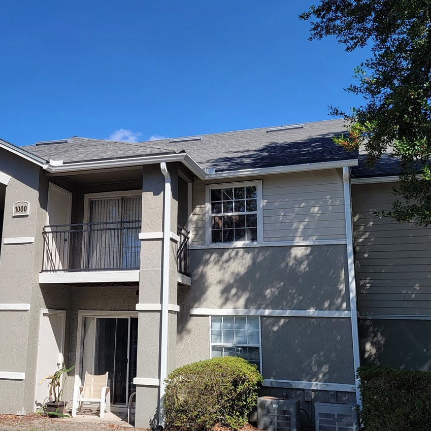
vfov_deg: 41.8
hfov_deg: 41.1
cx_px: 127
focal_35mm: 40
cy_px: 206
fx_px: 563
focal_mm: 6.7
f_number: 1.8
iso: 16
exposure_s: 1/742
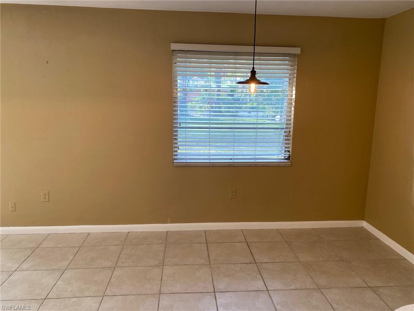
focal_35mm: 26
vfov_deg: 53.1
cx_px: 207
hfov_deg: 67.3
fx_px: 311
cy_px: 156
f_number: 1.8
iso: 125
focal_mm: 4.25
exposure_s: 1/120
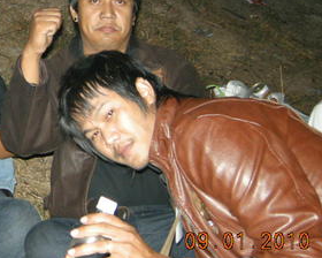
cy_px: 22
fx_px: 743
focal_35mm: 78
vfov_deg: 19.3
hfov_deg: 23.1
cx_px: -26
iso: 210
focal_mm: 7.5
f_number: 2.7
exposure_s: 1/60
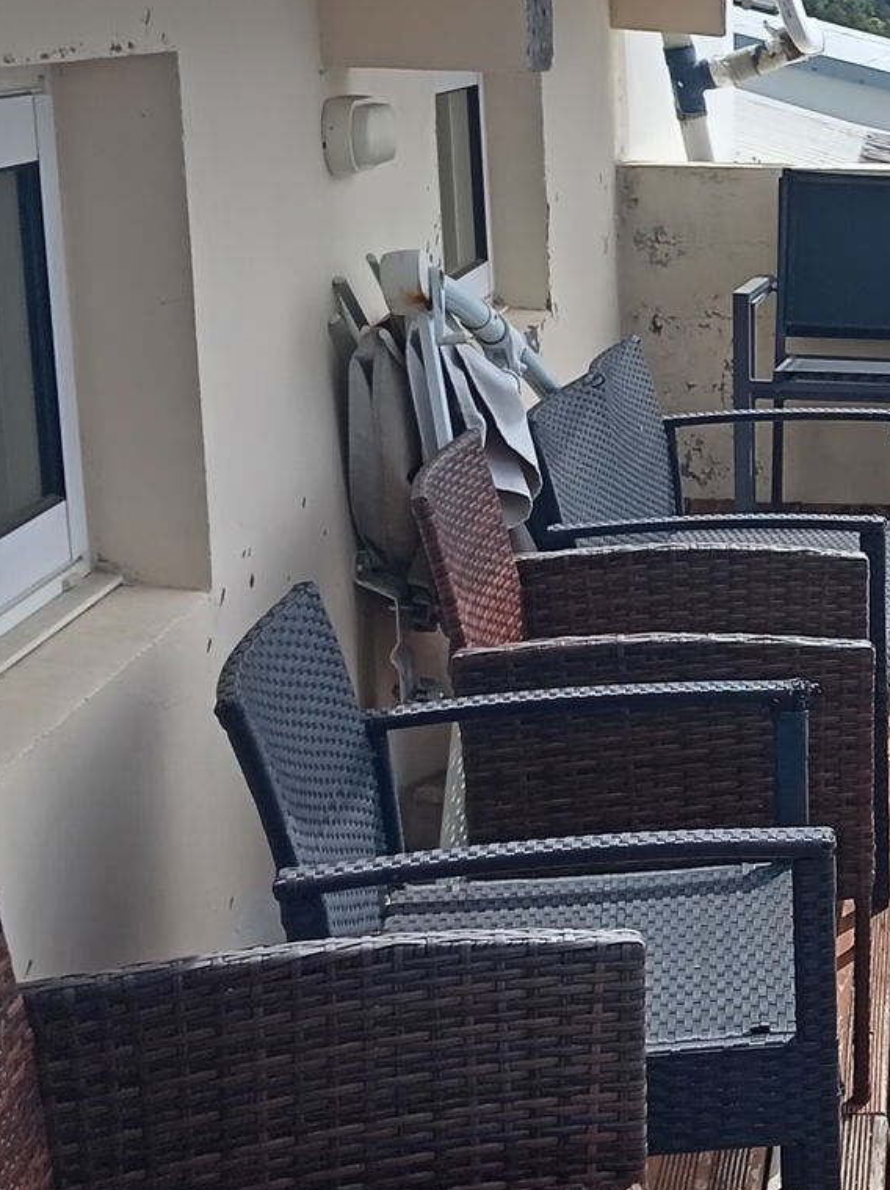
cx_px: 1120
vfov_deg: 25.7
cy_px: 539
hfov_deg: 18.2
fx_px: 2609
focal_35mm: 76
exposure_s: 1/680
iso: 102
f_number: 1.8
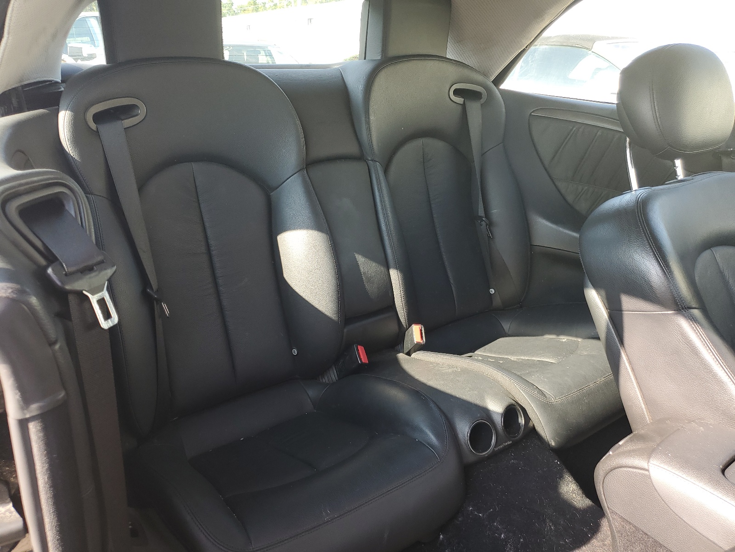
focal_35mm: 26
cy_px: 276
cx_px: 368
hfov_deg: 67.3
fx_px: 552
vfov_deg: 53.1
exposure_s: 1/182
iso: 50
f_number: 1.5
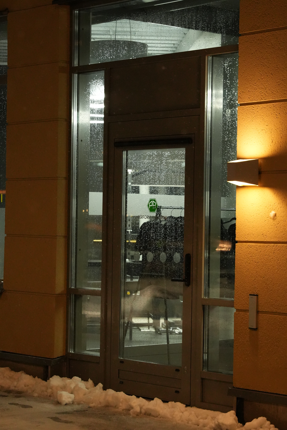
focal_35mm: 105
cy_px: 215
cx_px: 144
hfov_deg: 13.0
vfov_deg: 19.5
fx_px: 1256
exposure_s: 1/250
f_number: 2.8
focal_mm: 70
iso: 4000
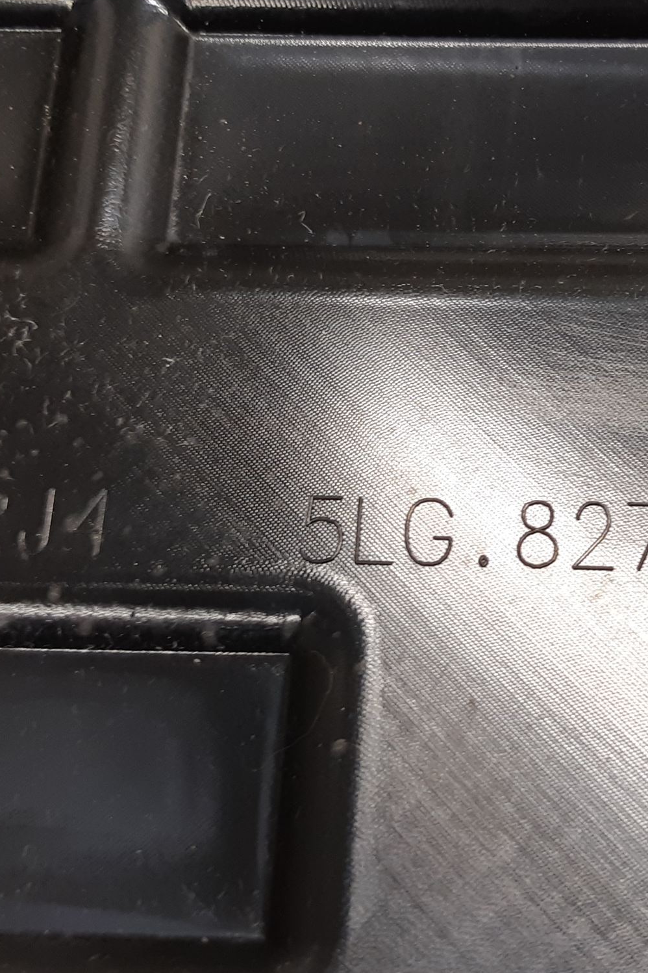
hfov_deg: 35.5
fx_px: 999
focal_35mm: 37
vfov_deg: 51.9
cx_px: 441
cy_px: 480
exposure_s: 1/50
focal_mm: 3.93
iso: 80
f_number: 1.7
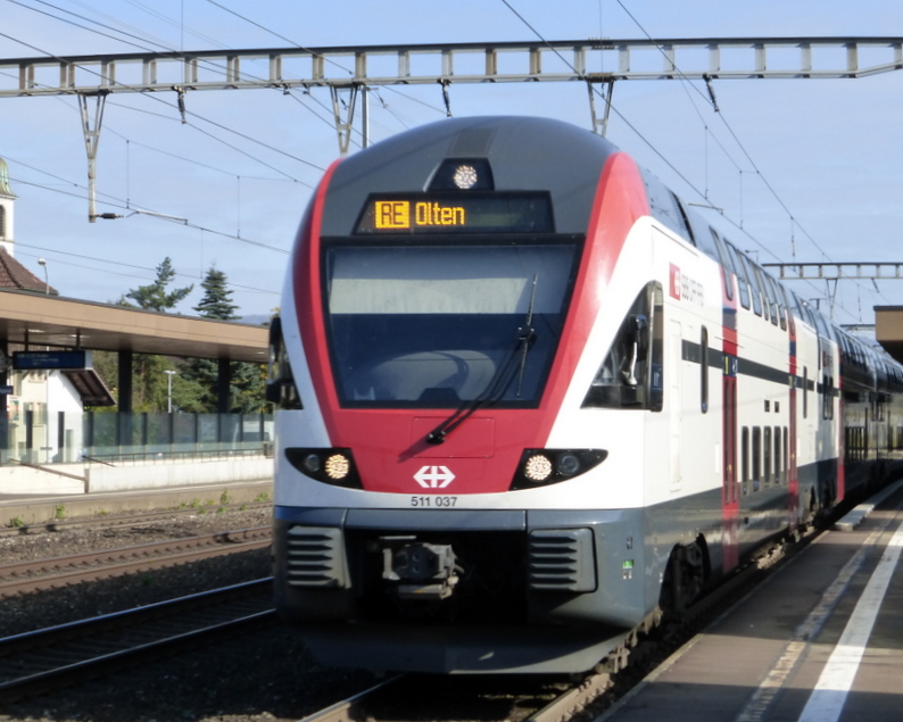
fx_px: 2432
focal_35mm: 91
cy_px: 360
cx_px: 475
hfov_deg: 21.0
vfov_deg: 16.9
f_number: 5
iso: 160
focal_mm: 12.5
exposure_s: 1/400
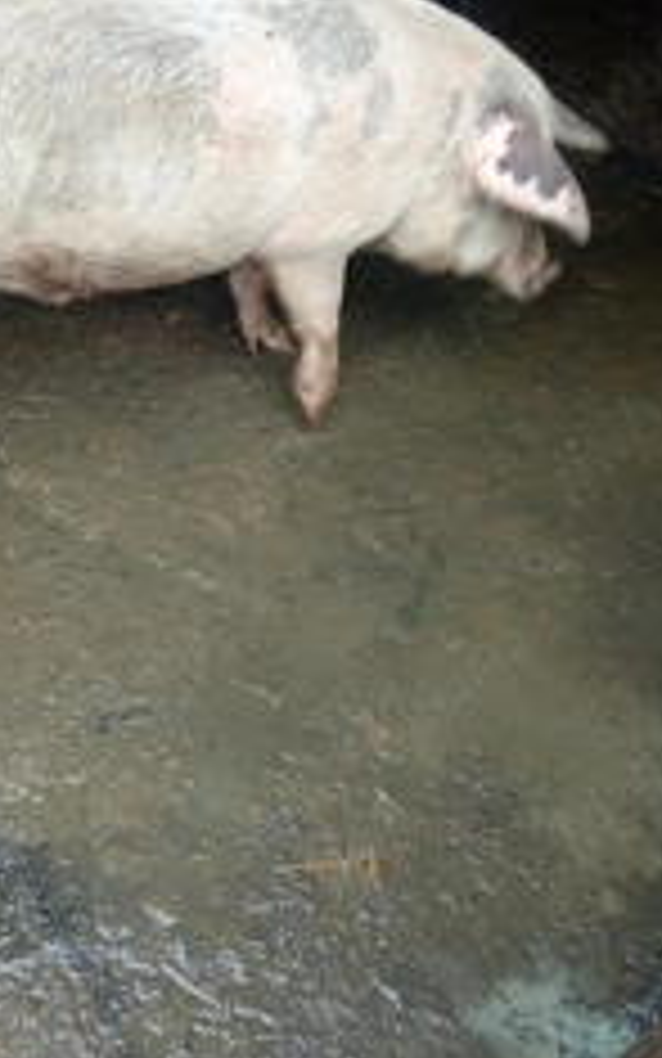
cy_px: 464
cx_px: 221
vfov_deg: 42.6
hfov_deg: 27.3
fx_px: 1356
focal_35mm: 47
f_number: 1.8
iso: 124
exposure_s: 1/33.3
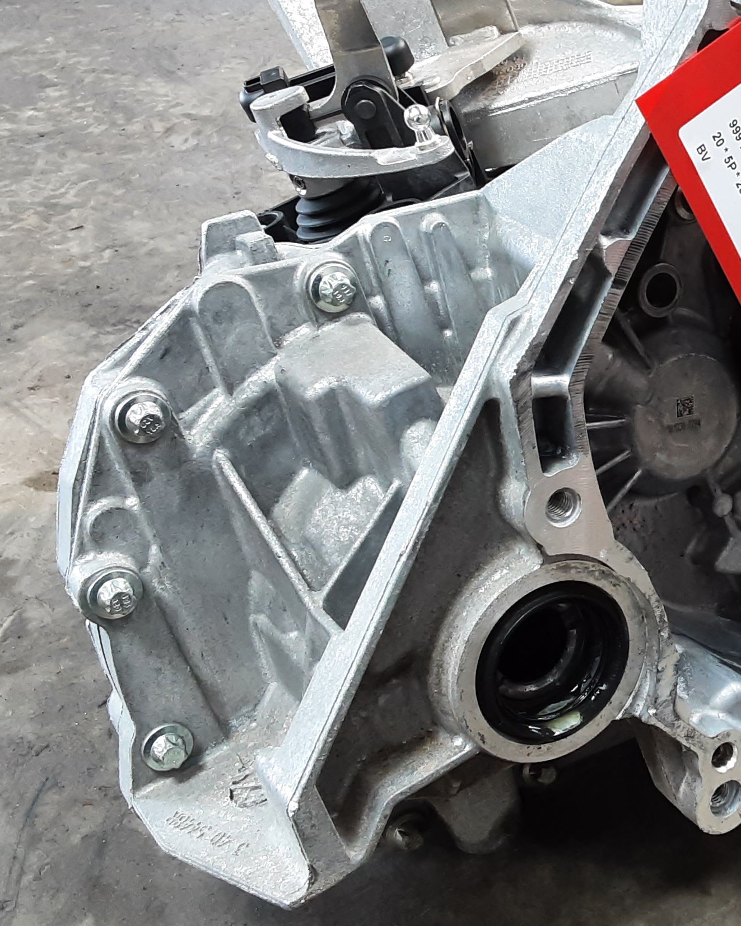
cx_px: 684
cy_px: 394
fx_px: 1426
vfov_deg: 35.9
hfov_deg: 27.9
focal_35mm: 52
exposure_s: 1/50
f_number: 1.9
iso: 80
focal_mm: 2.91
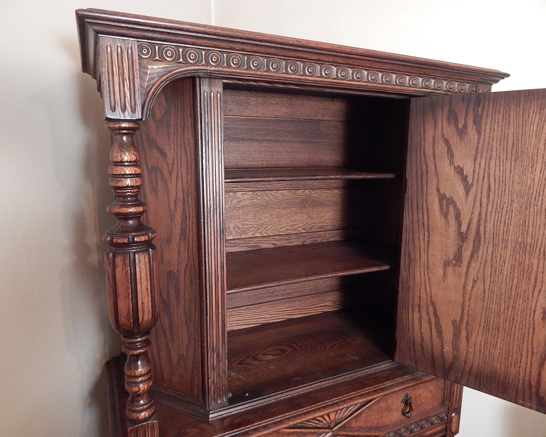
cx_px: 278
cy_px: 218
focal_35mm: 23
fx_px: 372
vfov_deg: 60.9
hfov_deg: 72.6
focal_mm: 4
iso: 400
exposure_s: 1/13
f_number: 3
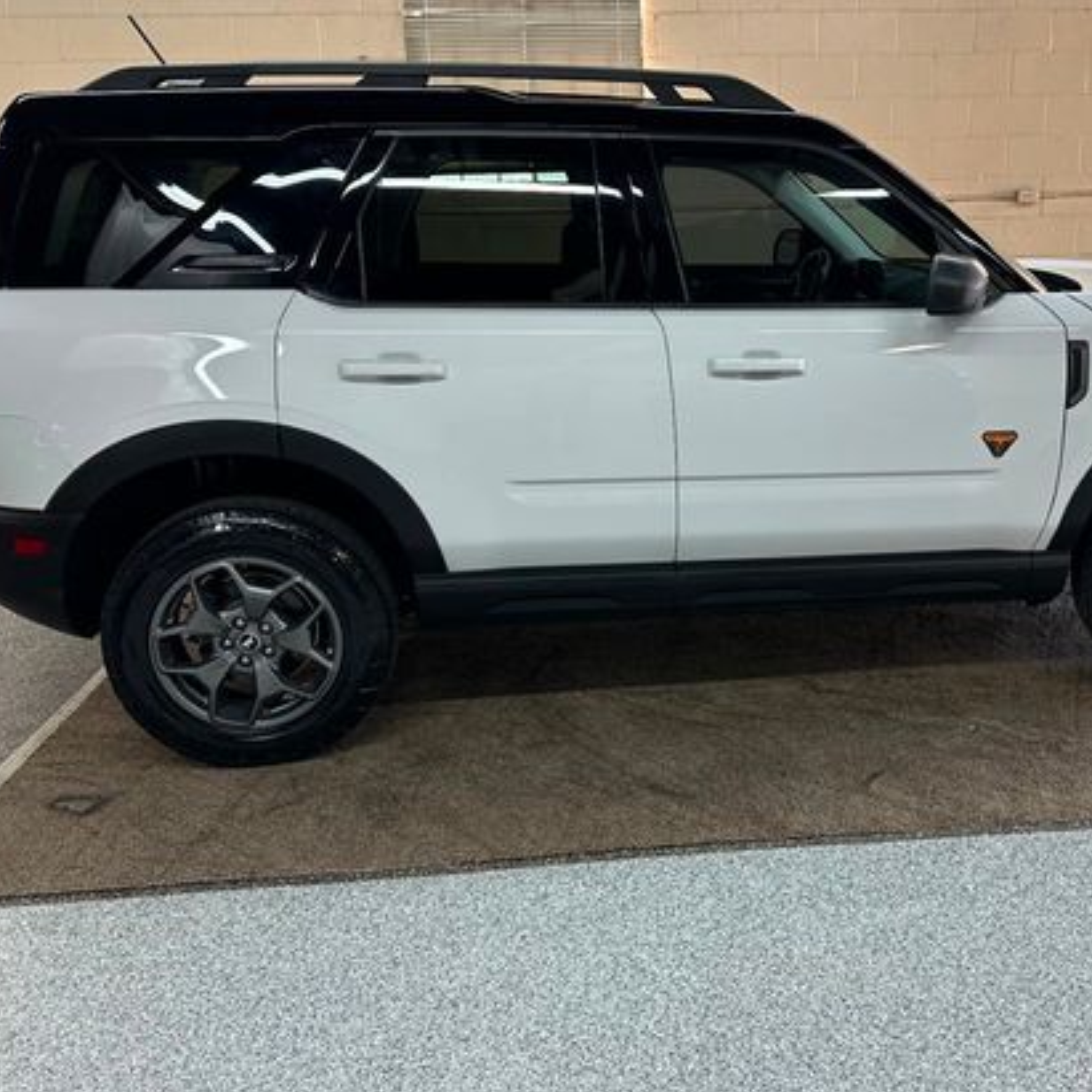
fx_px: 1178
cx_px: 696
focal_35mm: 33
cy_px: 507
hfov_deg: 49.2
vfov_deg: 49.7
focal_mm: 6.86
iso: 125
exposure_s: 1/60
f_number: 1.78
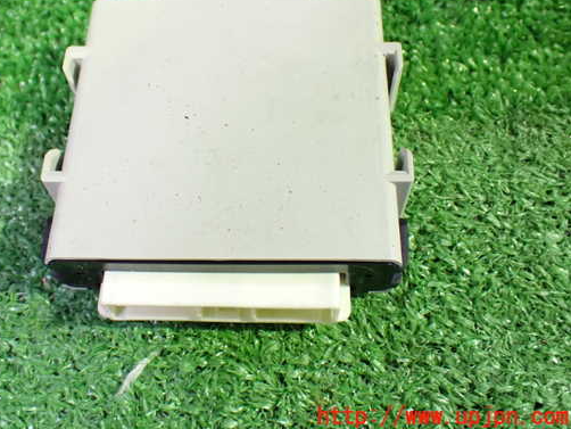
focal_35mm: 43
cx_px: 233
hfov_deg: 43.6
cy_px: 175
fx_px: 710
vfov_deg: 33.5
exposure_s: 1/40
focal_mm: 6.37
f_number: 2.5
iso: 800
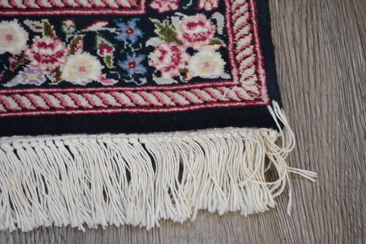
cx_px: 183
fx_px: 839
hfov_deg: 24.6
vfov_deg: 16.6
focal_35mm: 82
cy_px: 122
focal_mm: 55
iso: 720
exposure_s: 1/60
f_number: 5.6
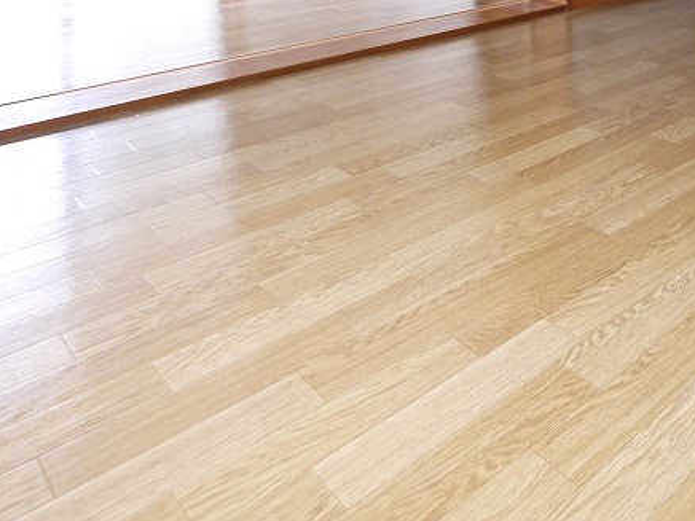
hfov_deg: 44.2
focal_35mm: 36
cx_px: 687
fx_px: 723
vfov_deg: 31.7
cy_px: -134
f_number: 4
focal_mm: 7
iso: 800
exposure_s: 1/60
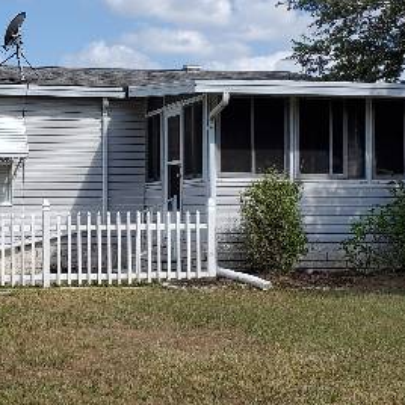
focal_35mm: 73
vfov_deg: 23.6
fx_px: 966
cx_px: 54
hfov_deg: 23.2
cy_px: 165
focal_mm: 4.3
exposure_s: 1/1717
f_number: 2.4
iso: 50
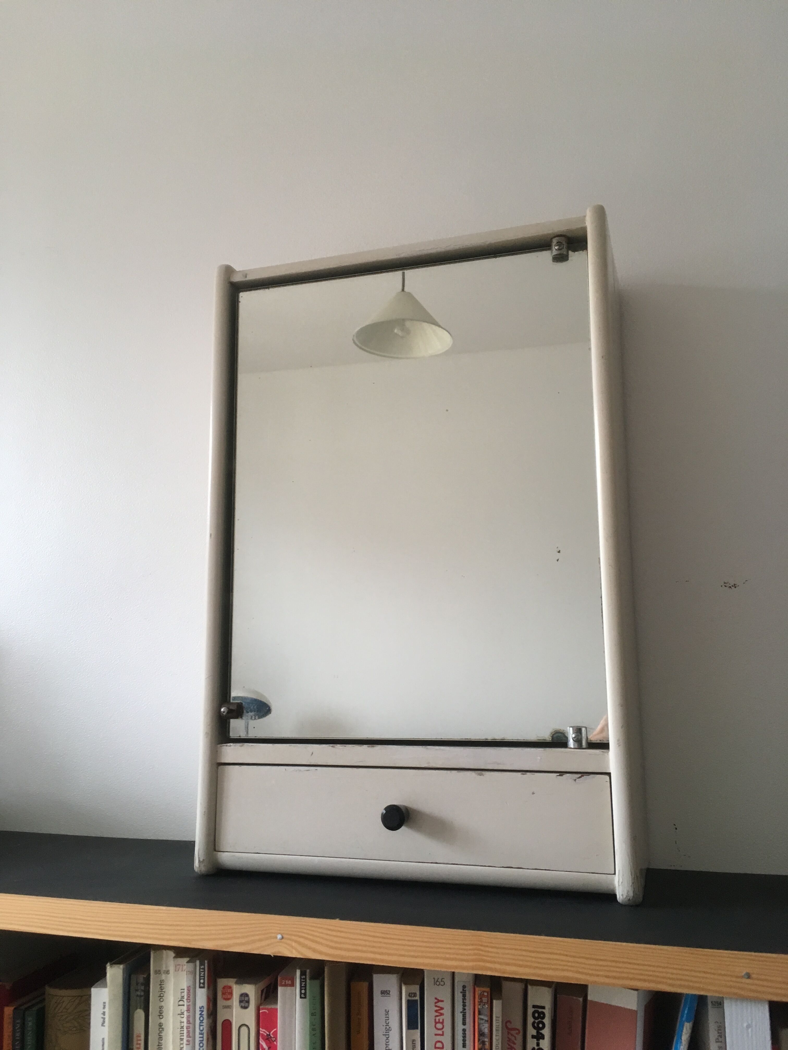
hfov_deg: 48.2
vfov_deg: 61.7
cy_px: 525
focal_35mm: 29
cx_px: 394
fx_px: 880
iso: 125
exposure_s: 1/33
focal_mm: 4.15
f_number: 2.2
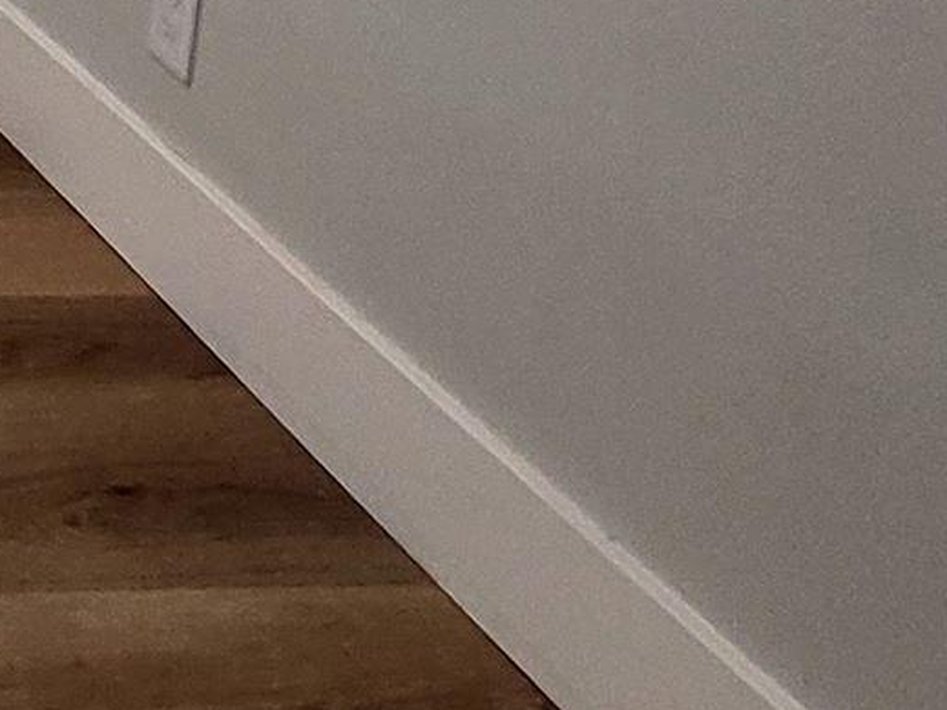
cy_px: -349
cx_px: -947
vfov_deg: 17.3
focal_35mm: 77
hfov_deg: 17.8
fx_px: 2106
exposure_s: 1/60
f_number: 2.2
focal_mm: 1.74
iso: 250
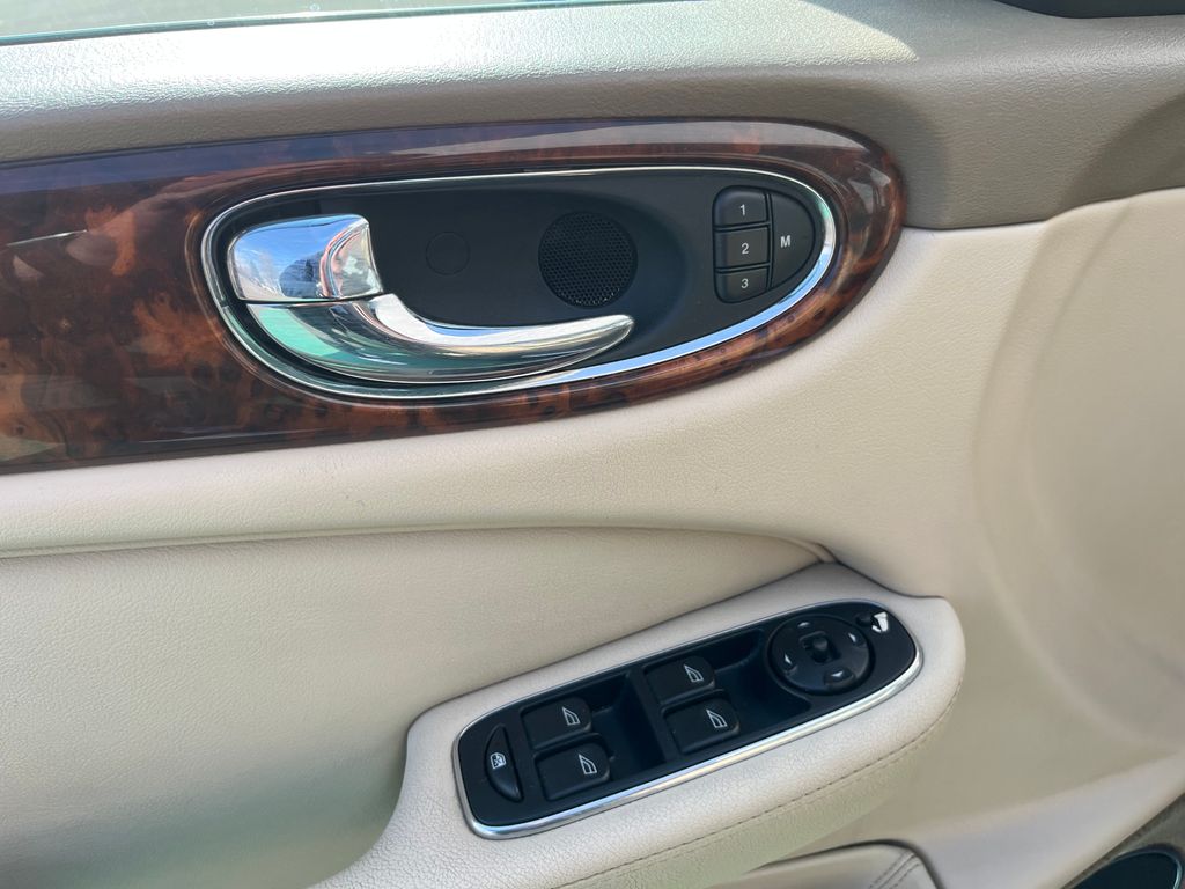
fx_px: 890
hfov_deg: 67.3
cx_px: 592
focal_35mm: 26
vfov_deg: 53.1
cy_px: 444
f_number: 1.6
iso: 50
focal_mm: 5.1
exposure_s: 1/473
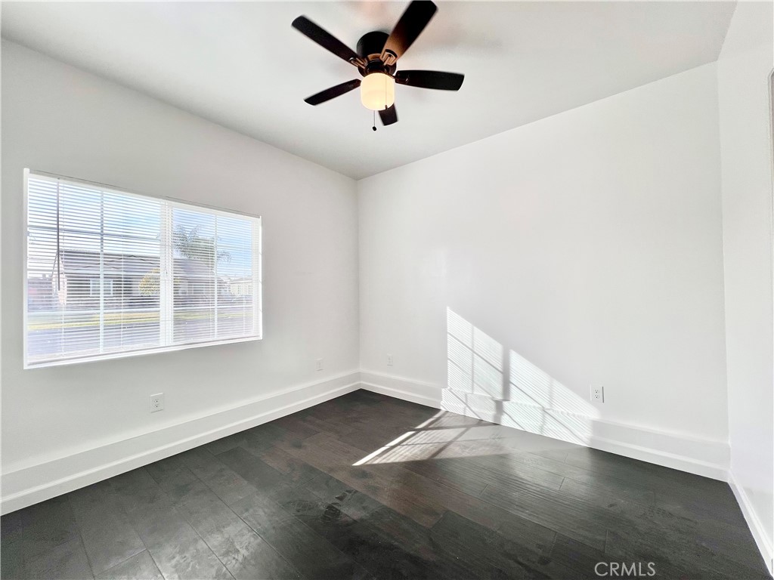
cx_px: 387
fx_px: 291
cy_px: 290
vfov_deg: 89.9
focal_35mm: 13
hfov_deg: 106.2
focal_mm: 1.57
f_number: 1.8
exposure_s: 1/174
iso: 32
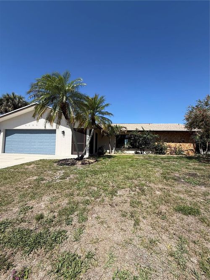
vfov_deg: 102.1
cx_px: 105
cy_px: 140
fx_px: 113
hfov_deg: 85.7
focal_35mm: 14
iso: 50
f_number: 2.2
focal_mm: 2.22
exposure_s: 1/1745
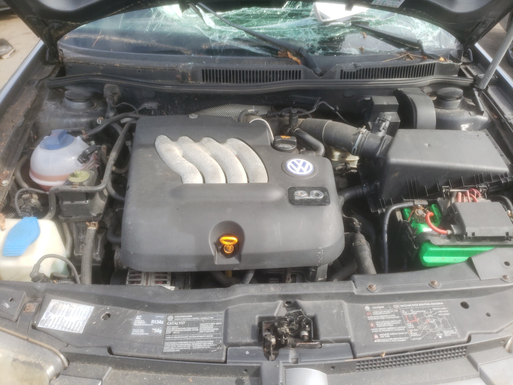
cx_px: 256
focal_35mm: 26
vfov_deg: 53.1
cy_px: 192
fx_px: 385
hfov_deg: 67.3
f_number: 1.5
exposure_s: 1/625
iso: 50
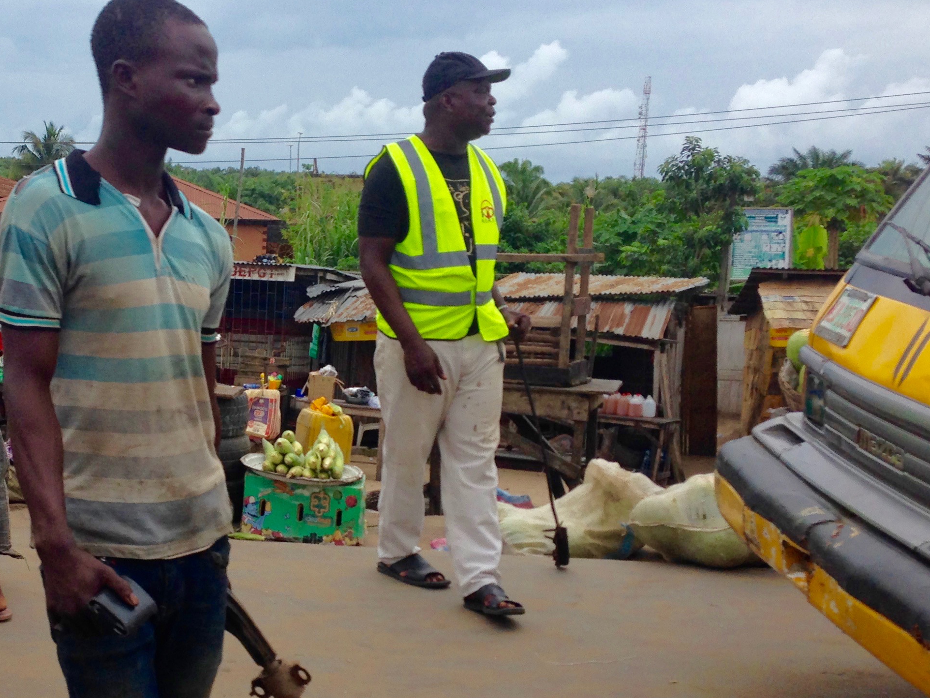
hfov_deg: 33.3
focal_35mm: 56
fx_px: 1505
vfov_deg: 26.0
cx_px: 184
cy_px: 430
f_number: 2.4
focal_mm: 4.12
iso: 50
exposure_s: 1/1063
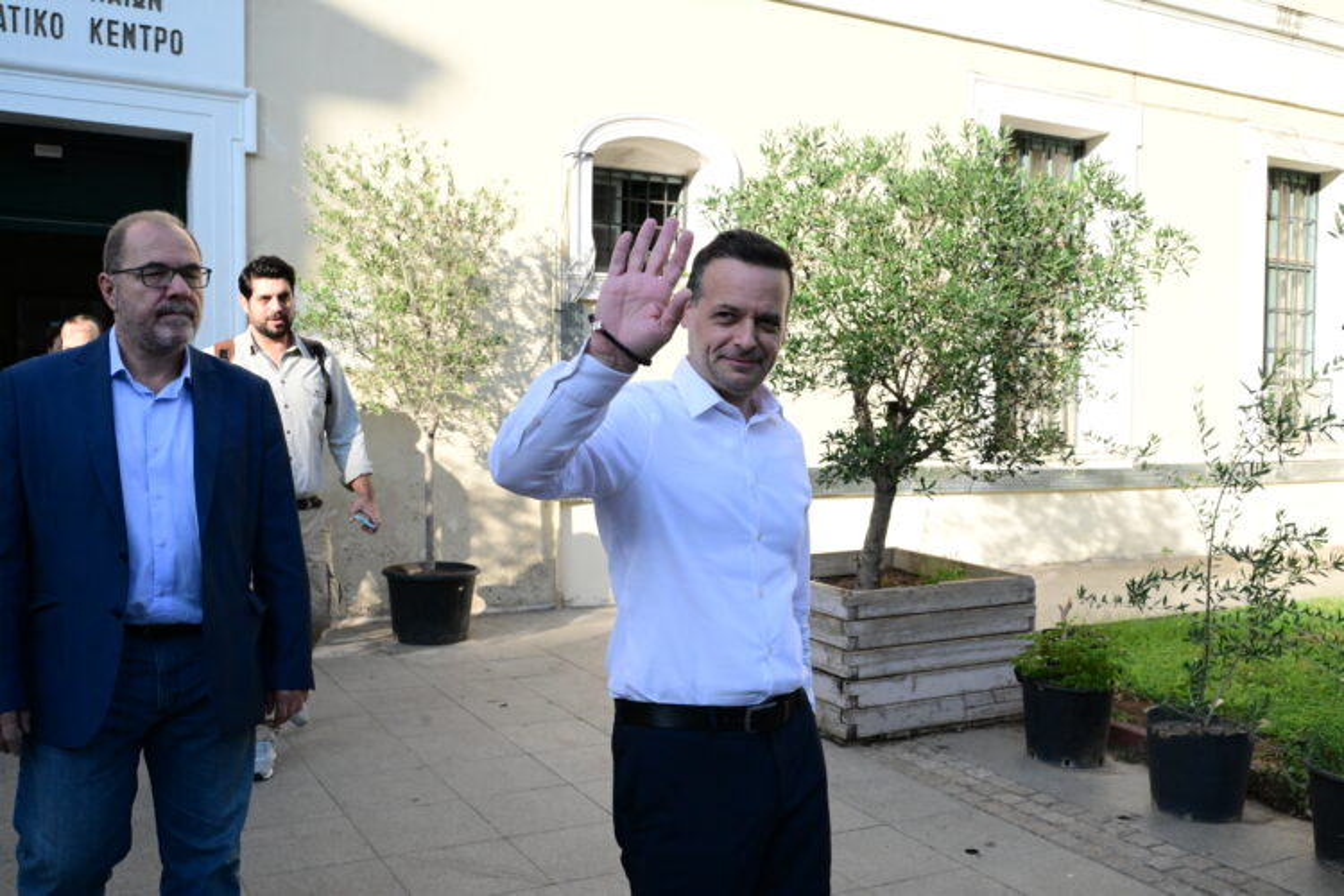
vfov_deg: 38.9
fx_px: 1269
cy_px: 448
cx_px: 672
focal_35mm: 34
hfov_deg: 55.8
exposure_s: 1/2500
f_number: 10
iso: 6400
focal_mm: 34
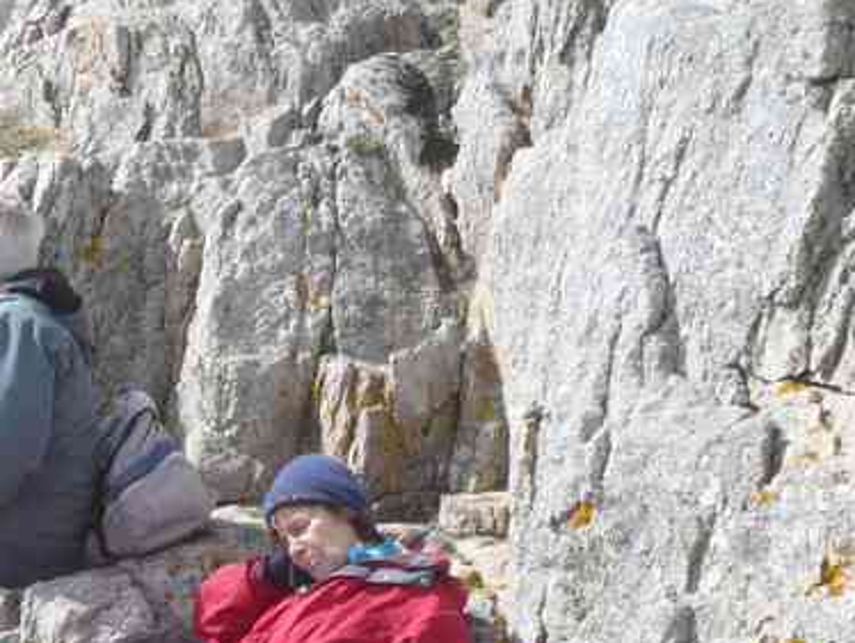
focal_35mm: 83
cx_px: -137
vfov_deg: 17.4
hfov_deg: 22.0
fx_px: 2051
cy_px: 632
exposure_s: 1/800
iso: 100
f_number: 2.8
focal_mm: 5.8
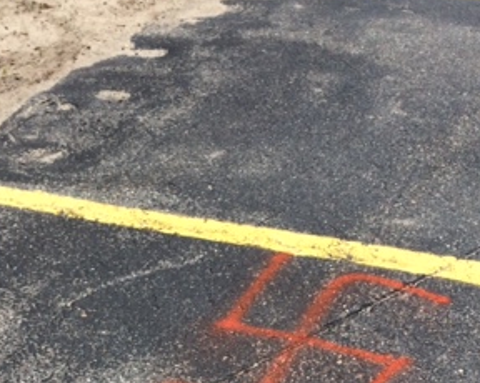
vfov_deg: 23.7
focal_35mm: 63
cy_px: 323
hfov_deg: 30.0
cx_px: 268
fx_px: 894
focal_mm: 4.15
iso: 32
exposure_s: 1/2740
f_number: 2.2
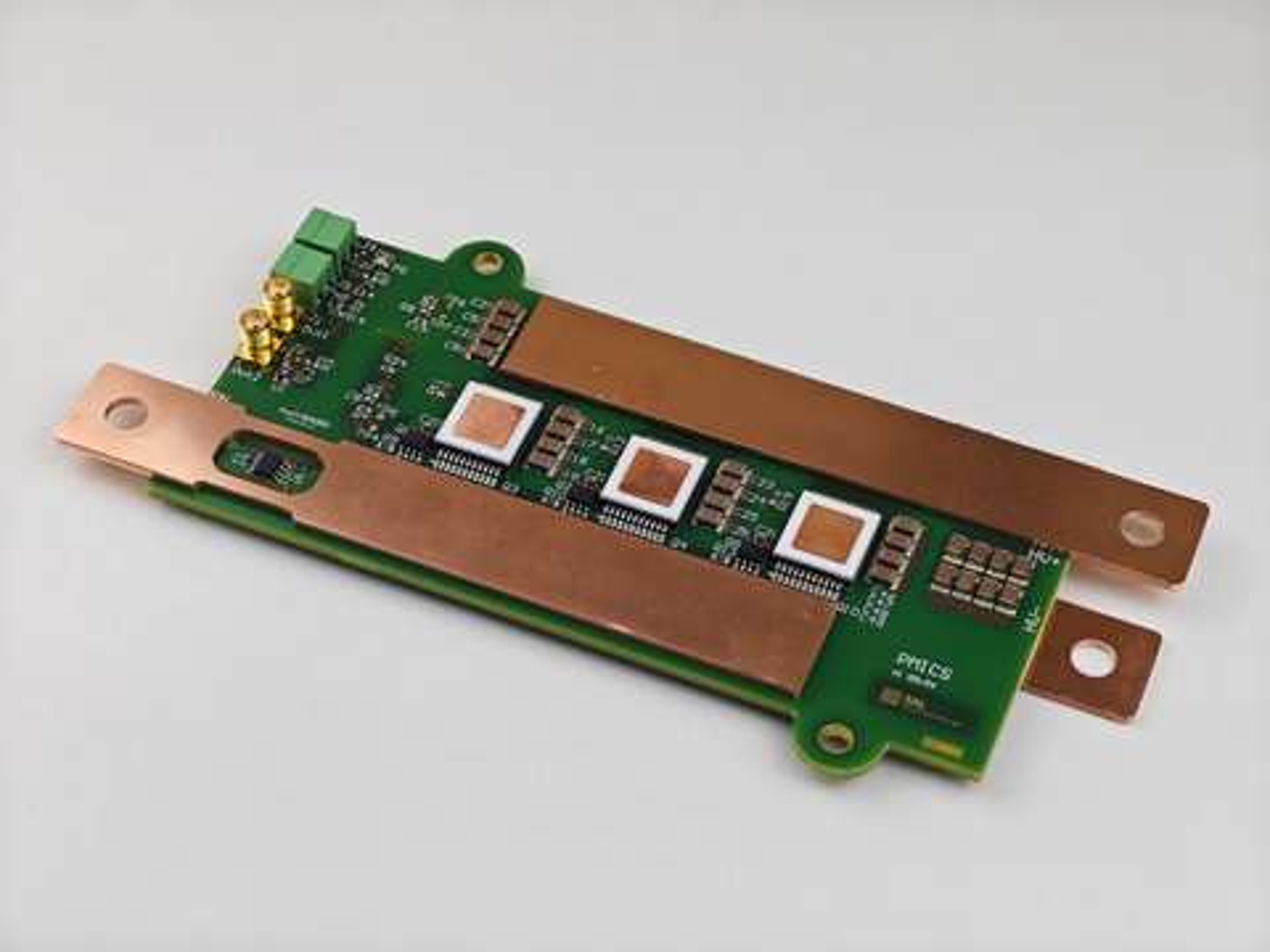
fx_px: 2752
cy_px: 476
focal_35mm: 75
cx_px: 635
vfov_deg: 19.6
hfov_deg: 26.0
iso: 50
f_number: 1.8
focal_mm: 12.28
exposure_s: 1/202
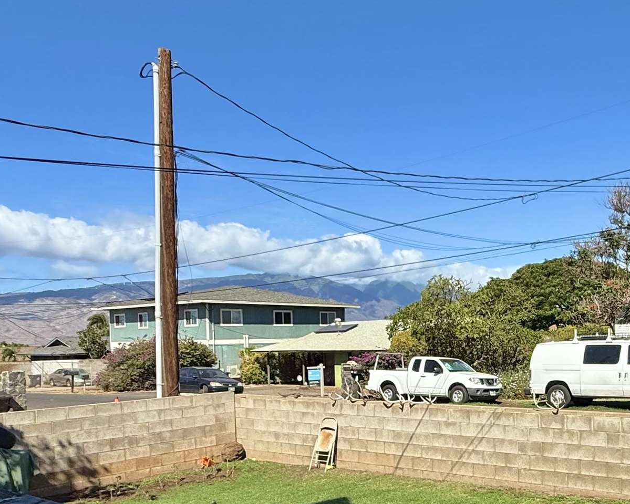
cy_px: 351
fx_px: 653
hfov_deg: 47.1
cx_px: 550
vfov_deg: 41.5
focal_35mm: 35
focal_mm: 2.22
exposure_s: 1/2717
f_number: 2.2
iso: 50
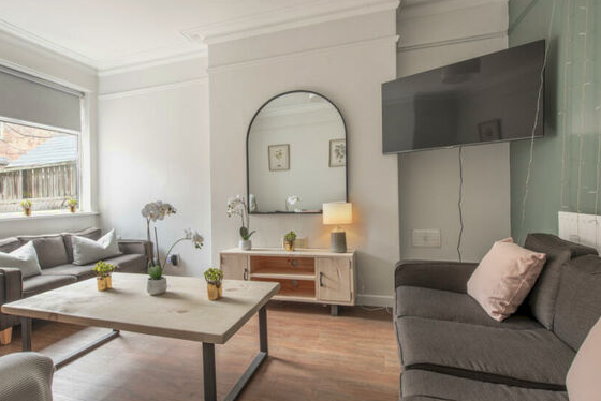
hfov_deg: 83.6
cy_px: 196
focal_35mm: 20
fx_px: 334
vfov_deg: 62.0
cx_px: 266
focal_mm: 16
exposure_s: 2
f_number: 11
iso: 200
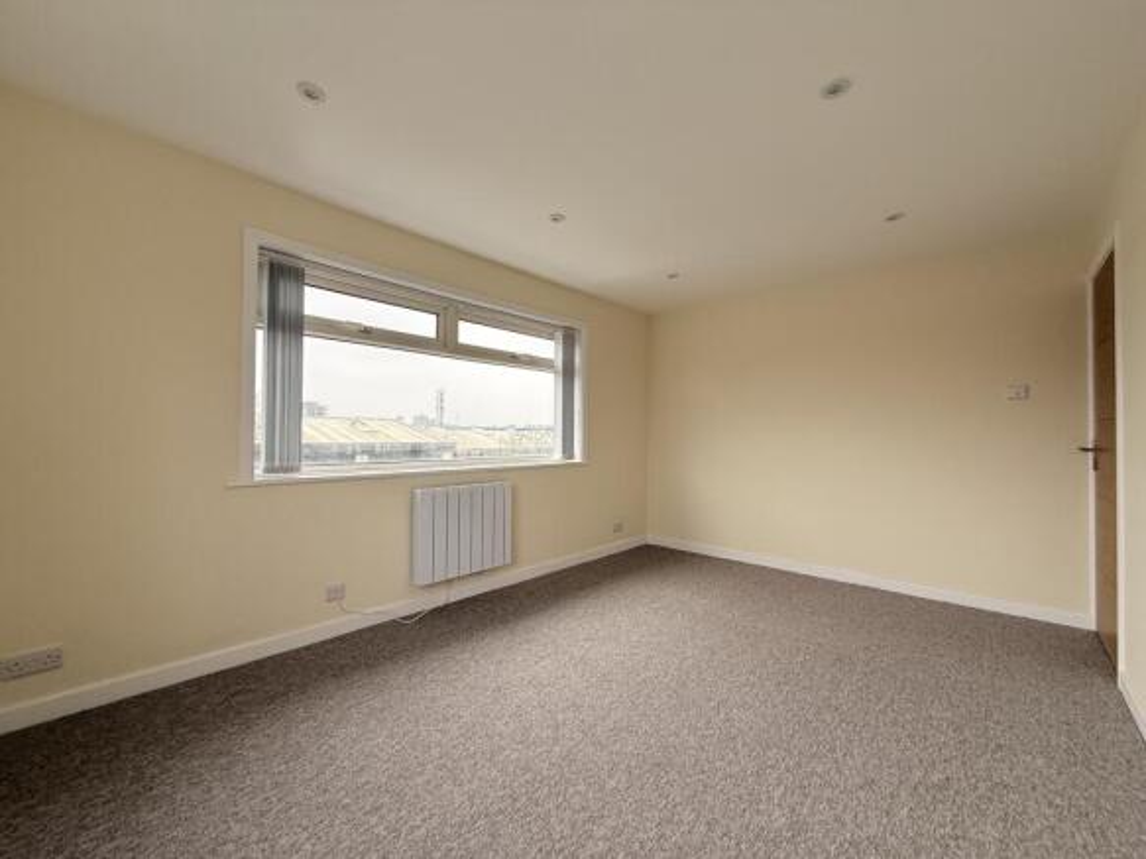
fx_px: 463
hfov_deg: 102.1
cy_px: 430
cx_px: 573
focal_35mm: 14
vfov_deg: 85.7
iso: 50
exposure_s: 1/163
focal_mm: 2.22
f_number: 2.2
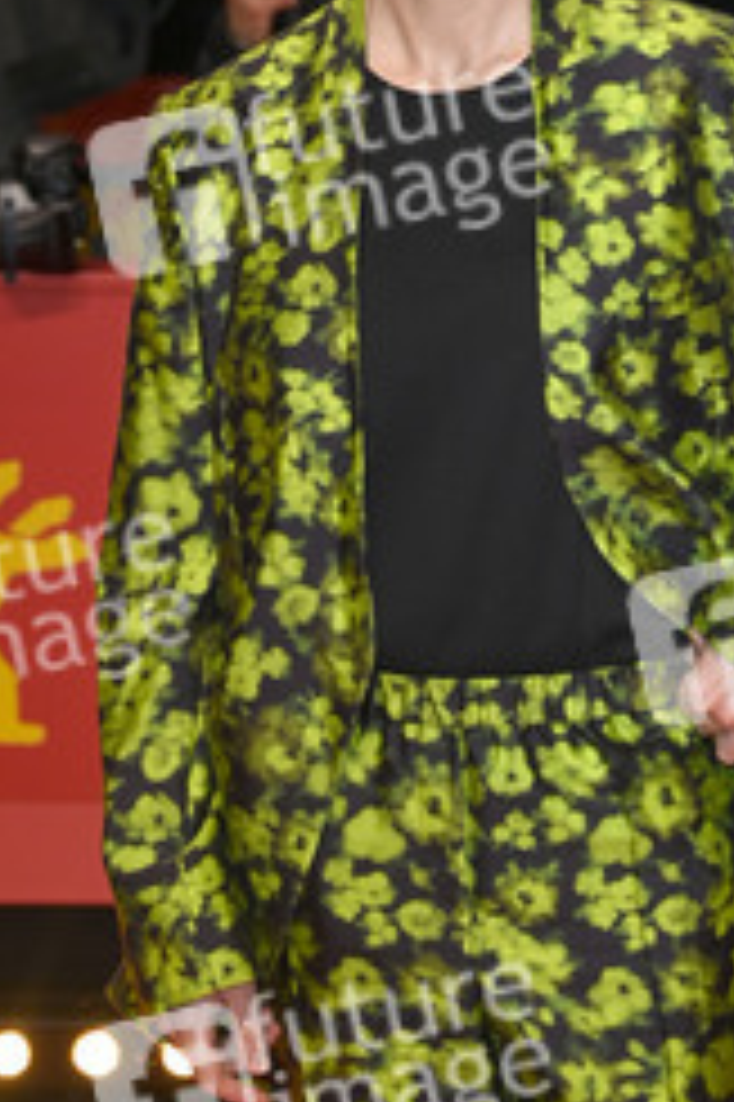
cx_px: 450
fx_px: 4900
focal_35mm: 160
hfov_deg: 8.6
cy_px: 396
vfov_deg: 12.8
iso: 500
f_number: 5.6
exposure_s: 1/160
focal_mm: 98
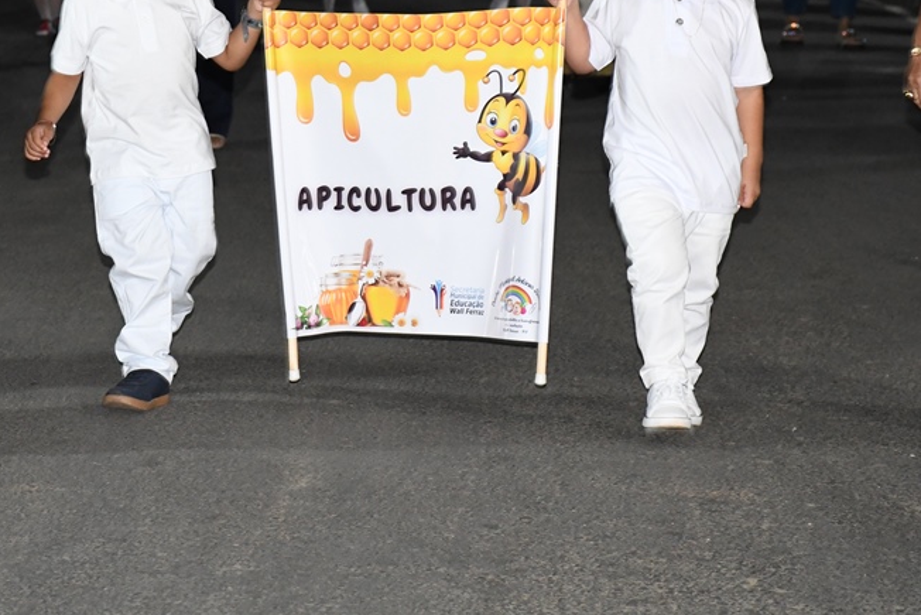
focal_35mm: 165
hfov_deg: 12.4
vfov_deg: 8.3
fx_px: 4222
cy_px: 136
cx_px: 333
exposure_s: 1/40
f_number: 6.3
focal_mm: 70
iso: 3200
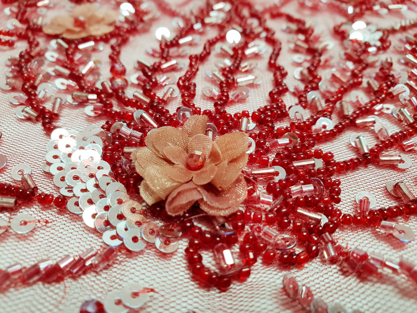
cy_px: 156
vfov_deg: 53.1
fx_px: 313
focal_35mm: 26
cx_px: 208
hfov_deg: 67.3
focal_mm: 4.3
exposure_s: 1/50
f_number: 2.4
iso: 250
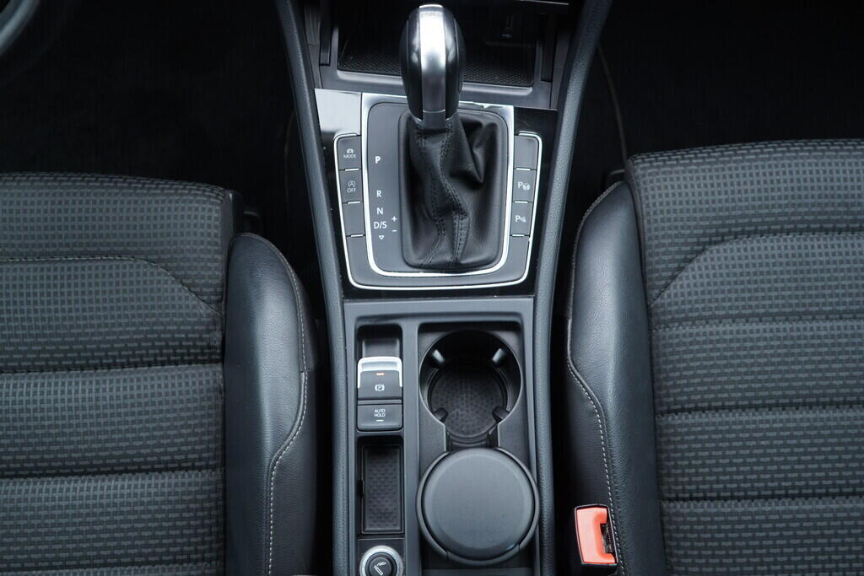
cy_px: 288
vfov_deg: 36.9
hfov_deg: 53.1
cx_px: 432
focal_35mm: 36
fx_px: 864
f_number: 2.8
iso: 320
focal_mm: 24
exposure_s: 1/40
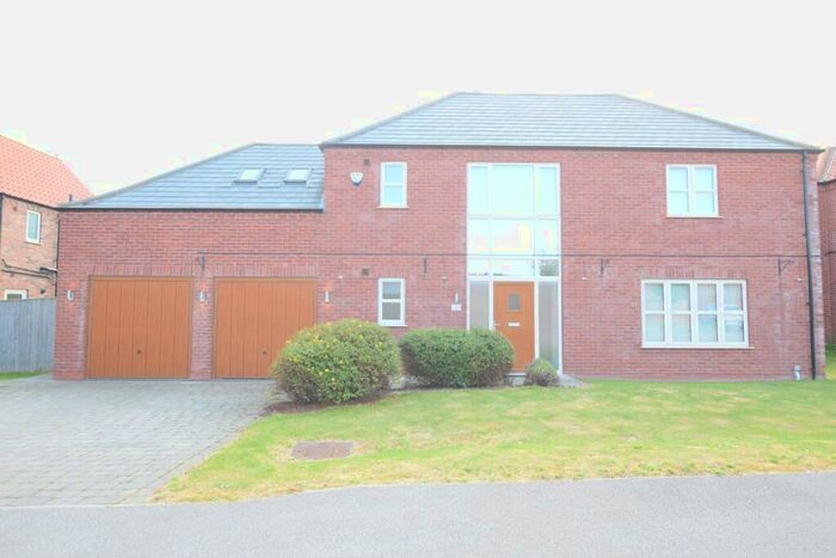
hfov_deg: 81.2
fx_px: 488
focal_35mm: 21
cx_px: 418
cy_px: 279
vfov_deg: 59.5
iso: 400
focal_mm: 14
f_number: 5.6
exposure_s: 1/125
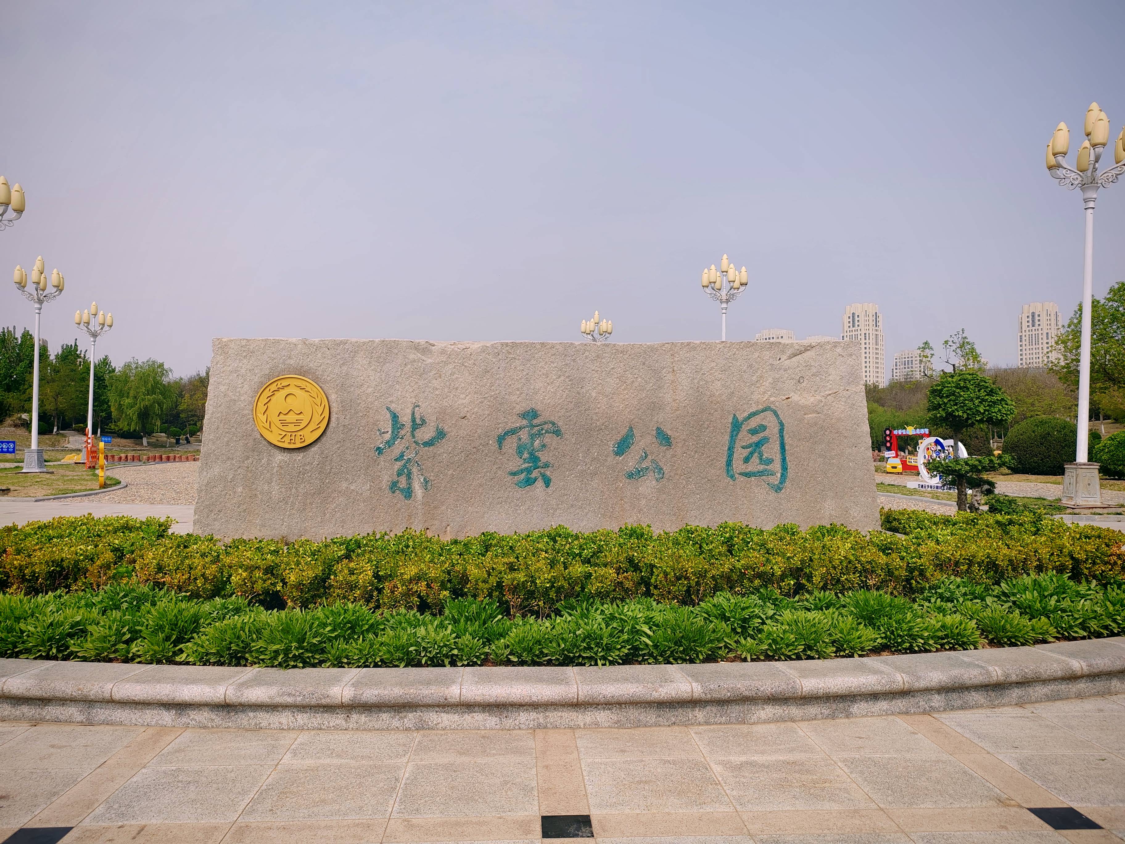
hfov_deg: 65.3
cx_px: 562
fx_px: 877
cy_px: 422
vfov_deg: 51.4
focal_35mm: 27
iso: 50
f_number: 1.8
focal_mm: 6.14
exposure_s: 1/940
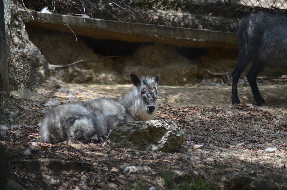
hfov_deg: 5.3
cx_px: 144
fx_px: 3103
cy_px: 95
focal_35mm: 390
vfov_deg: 3.5
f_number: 5
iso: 800
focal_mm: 260
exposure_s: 1/800
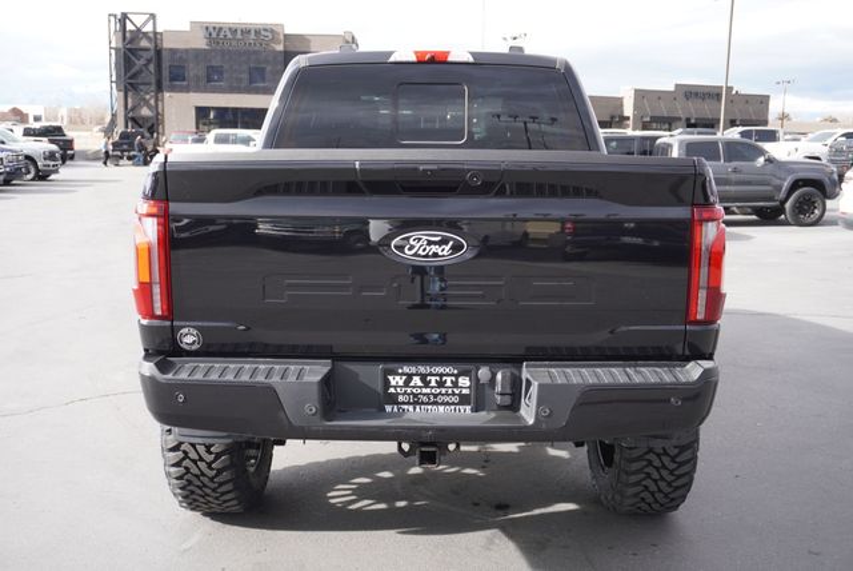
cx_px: 426
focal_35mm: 36
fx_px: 854
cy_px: 286
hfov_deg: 53.1
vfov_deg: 36.9
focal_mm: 24
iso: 100
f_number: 5
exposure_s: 1/100
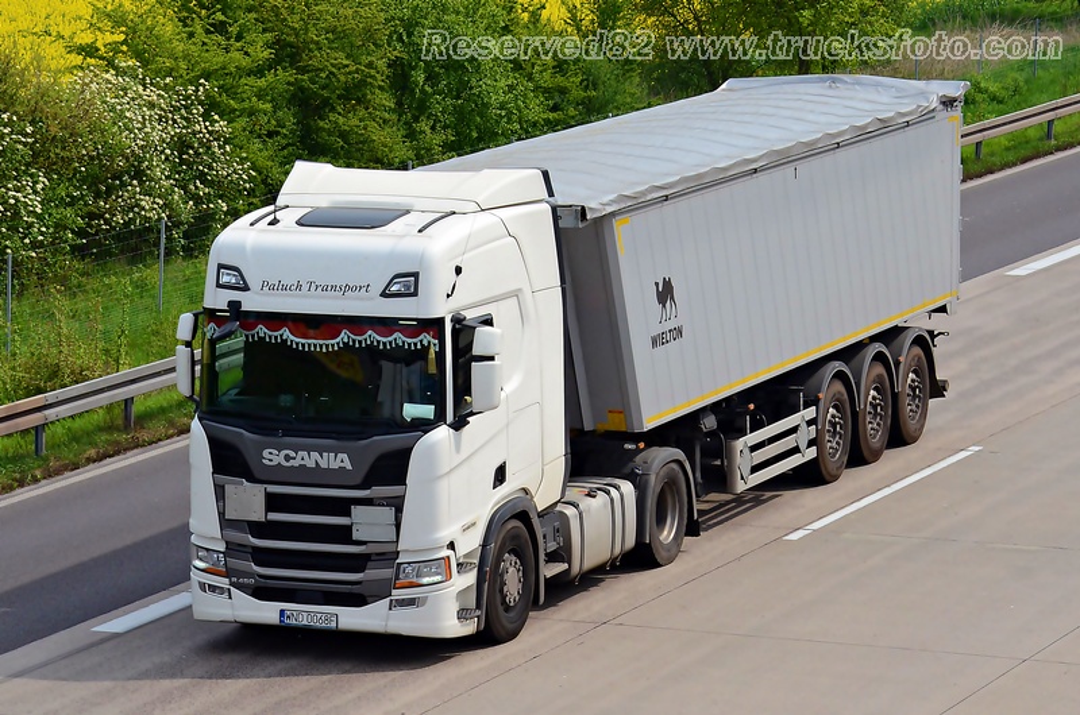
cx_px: 540
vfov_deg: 10.7
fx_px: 3817
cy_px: 358
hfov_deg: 16.1
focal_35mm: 128
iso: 800
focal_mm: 85
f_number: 10
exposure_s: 1/1250
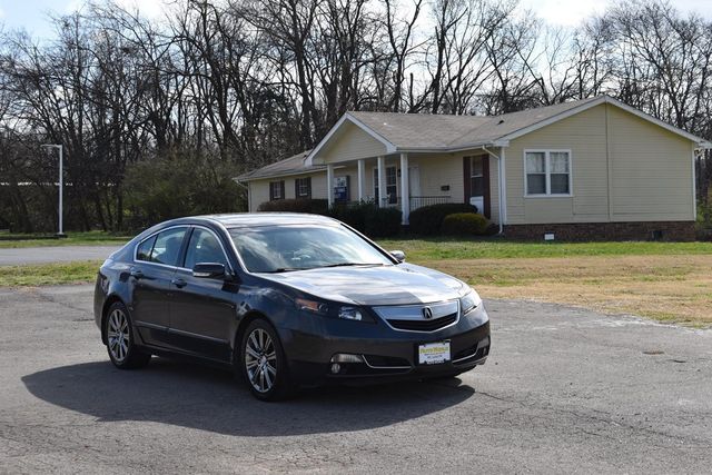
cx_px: 356
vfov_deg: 20.2
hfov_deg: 29.9
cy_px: 238
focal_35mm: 68
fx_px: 1335
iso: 100
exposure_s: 1/320
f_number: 9
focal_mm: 45
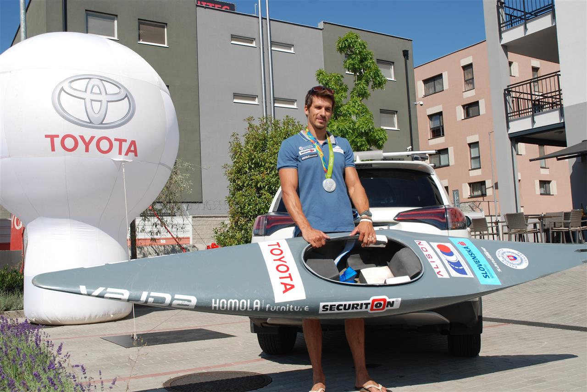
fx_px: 588
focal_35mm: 36
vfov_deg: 36.9
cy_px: 196
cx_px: 294
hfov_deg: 53.1
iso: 100
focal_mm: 24
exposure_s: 1/250
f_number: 8
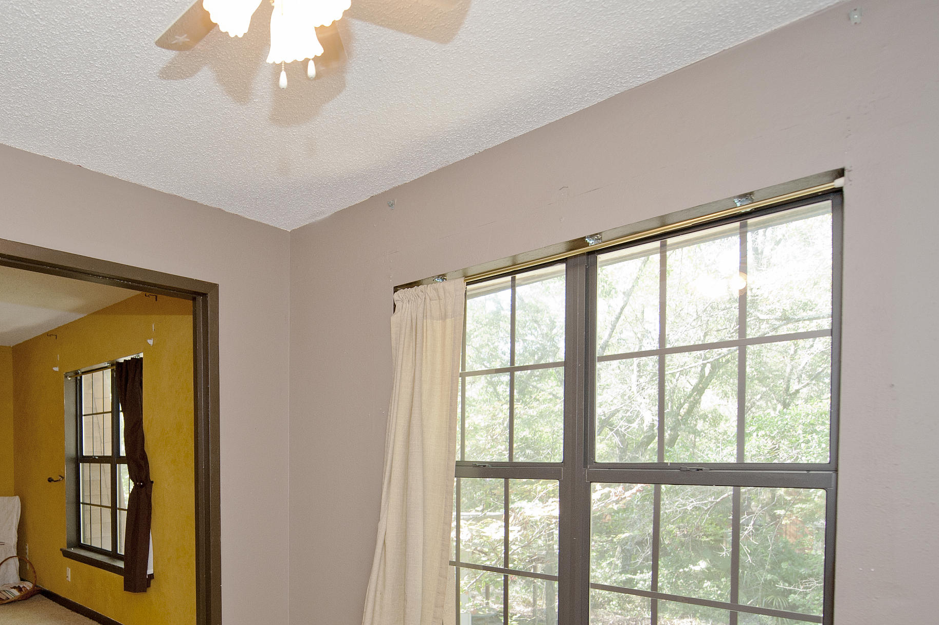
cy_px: 464
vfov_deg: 52.8
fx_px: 600
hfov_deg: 73.3
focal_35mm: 23
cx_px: 298
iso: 800
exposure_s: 1/125
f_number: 3.2
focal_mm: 14
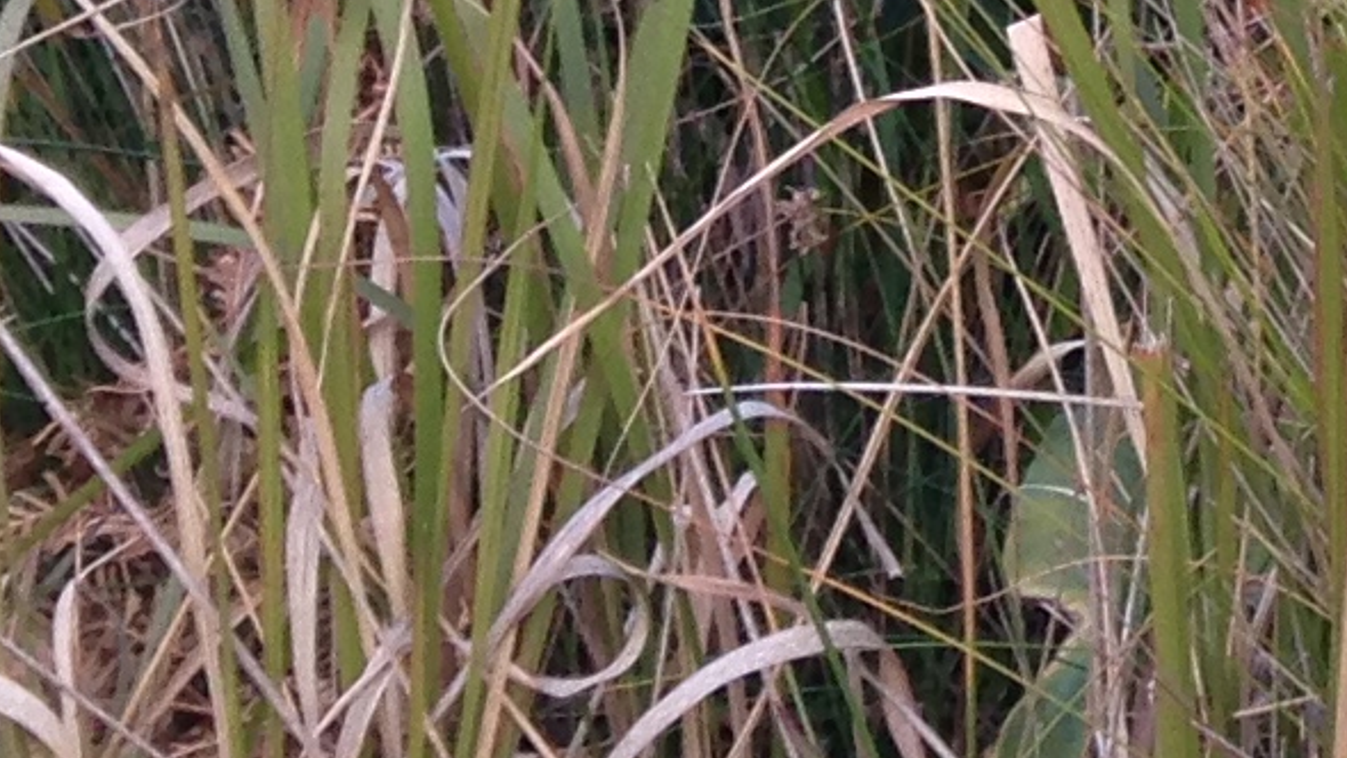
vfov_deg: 5.7
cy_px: -1479
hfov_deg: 10.4
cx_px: 2055
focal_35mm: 199
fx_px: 7108
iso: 64
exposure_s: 1/120
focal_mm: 4.12
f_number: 2.4
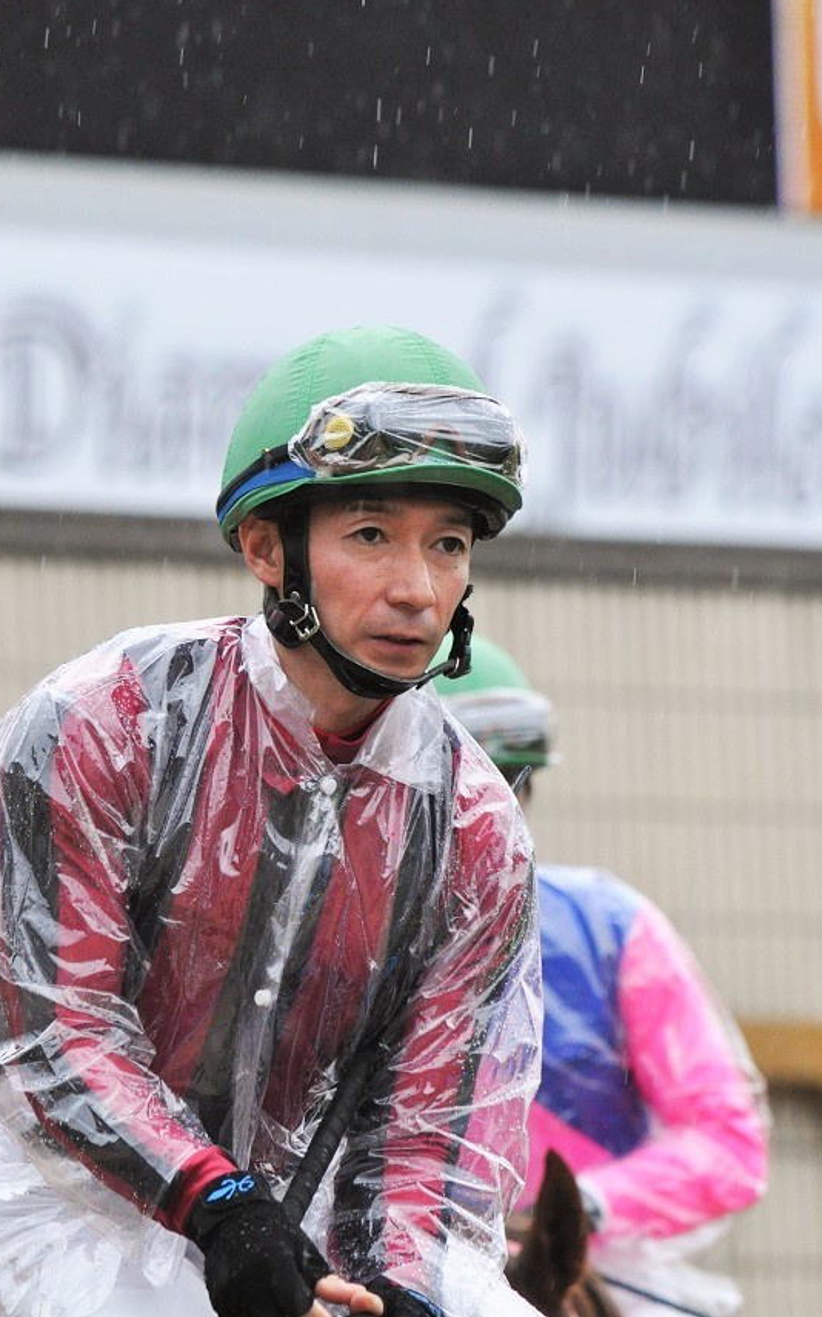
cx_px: 420
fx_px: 16496
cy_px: 658
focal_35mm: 460
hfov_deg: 2.9
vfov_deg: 4.6
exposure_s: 1/400
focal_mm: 300
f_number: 9
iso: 1600
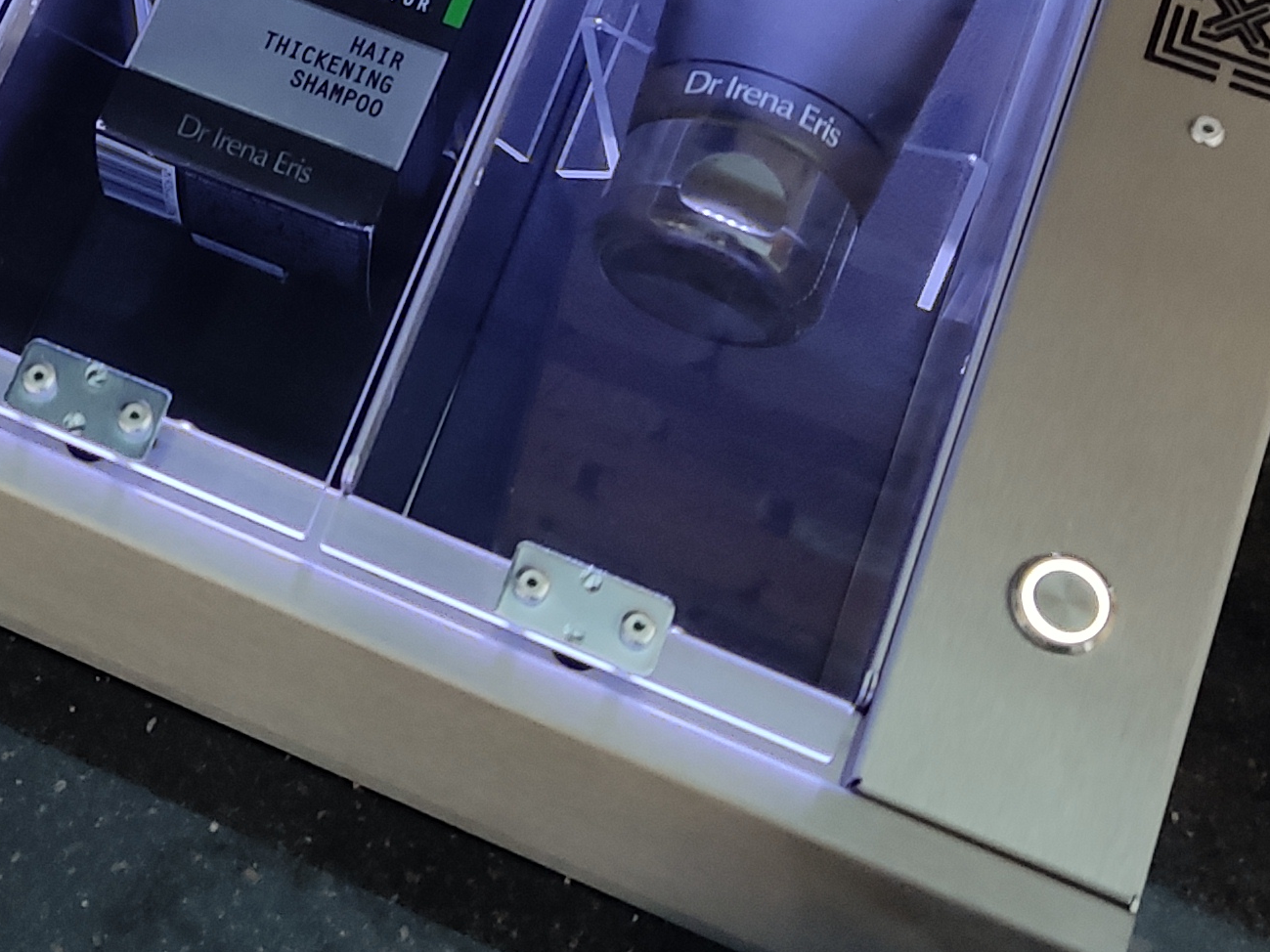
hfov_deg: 24.5
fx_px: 2825
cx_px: 107
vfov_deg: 18.4
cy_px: -103
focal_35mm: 77
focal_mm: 4.71
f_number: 1.79
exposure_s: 1/33
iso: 261
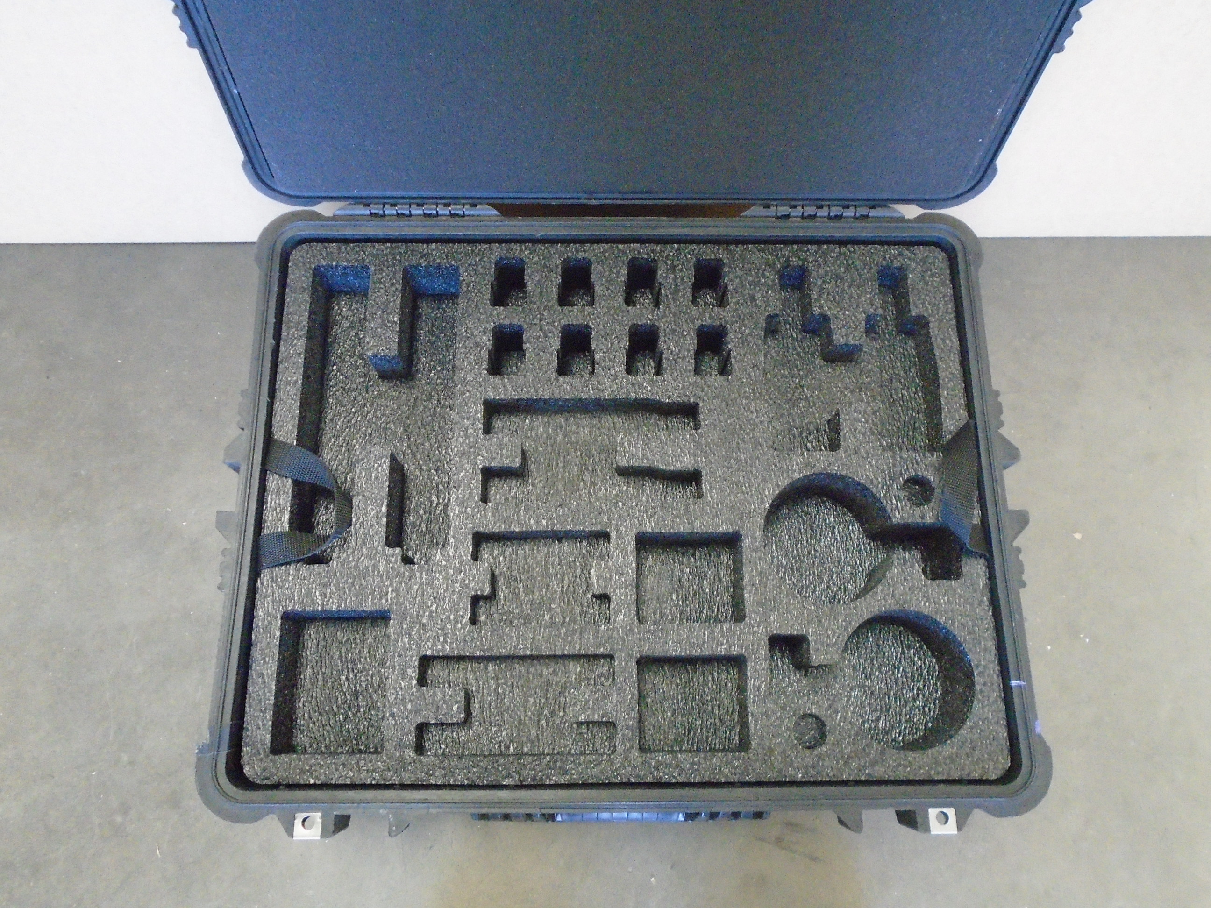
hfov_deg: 67.3
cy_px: 454
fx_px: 910
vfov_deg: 53.1
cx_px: 606
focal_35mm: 26
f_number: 3.2
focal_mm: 4.6
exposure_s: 1/50
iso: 800
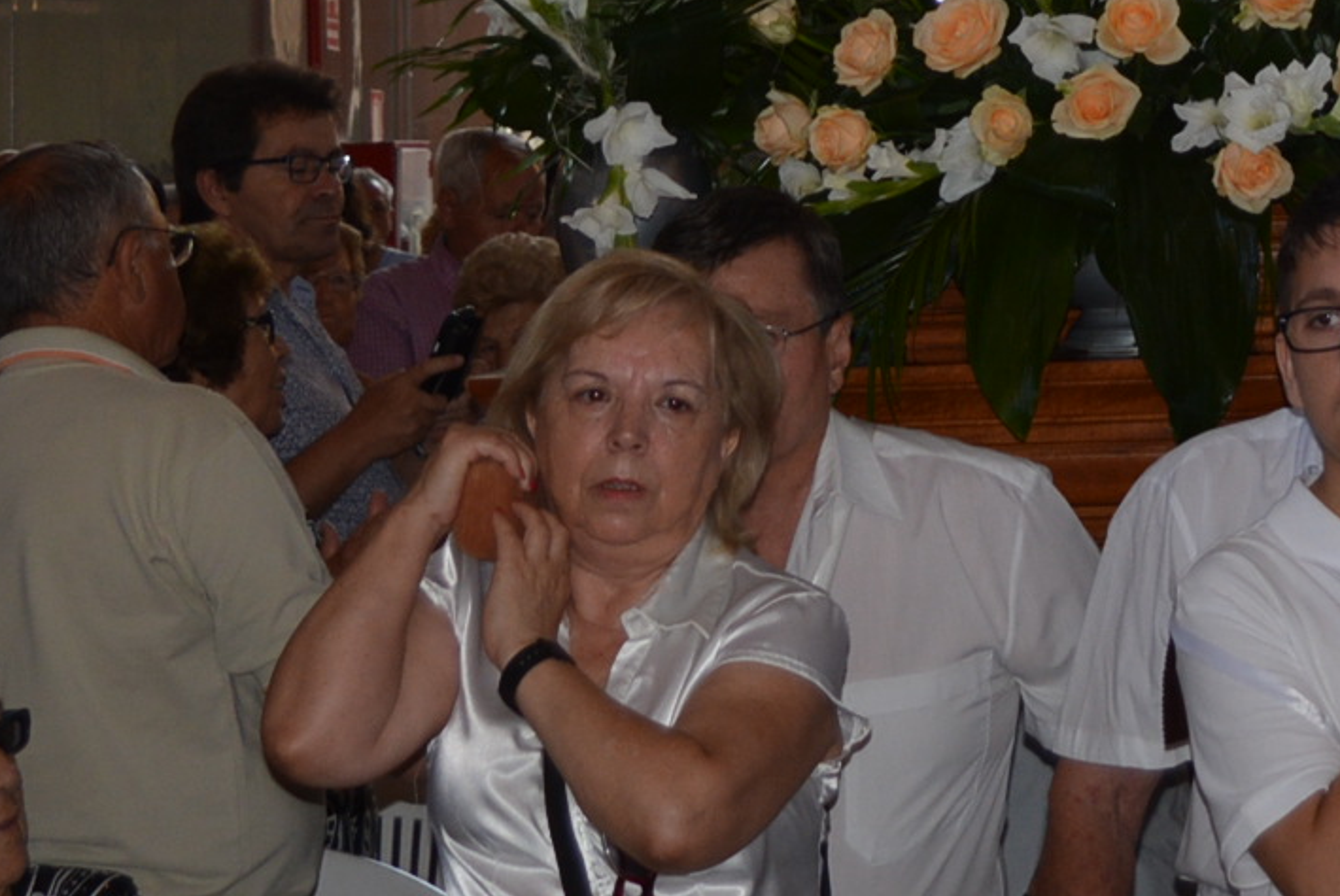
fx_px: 5662
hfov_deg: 13.4
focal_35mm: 152
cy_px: -480
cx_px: 1128
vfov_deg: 8.8
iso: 200
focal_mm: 24
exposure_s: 1/160
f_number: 4
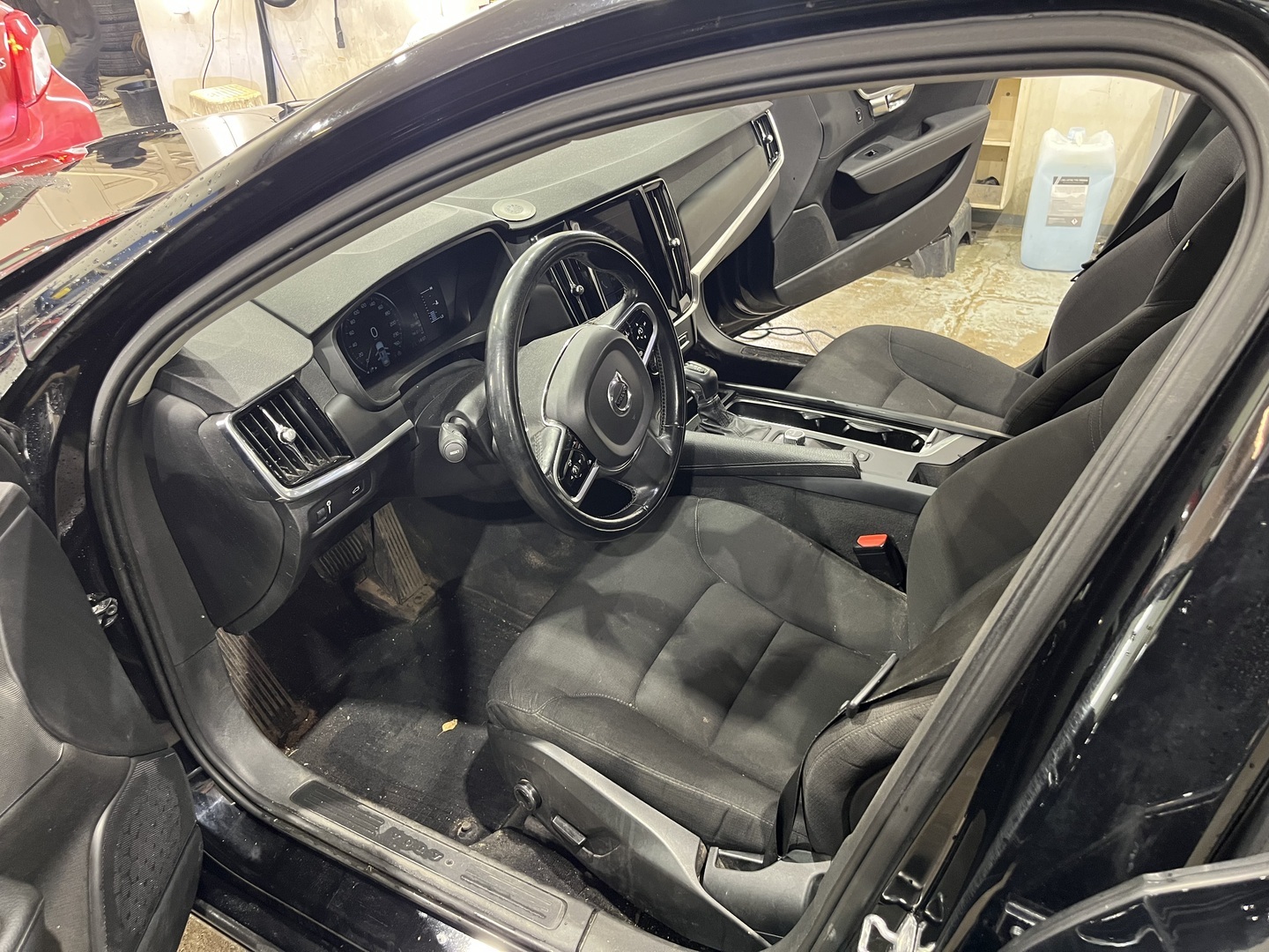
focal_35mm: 26
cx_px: 634
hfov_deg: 67.3
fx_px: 953
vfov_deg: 53.1
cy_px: 476
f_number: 1.6
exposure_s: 1/50
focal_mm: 5.1
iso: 320
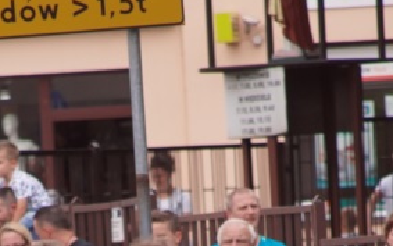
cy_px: 377
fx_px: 11580
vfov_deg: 1.2
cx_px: 92
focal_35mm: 1081
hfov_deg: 1.9
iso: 400
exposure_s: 1/320
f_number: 7.1
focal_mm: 200
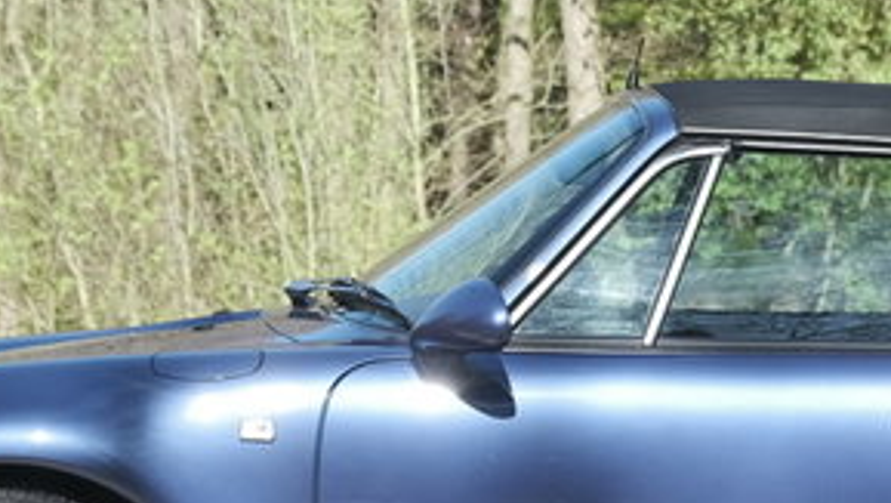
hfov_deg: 7.6
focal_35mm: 282
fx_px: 6667
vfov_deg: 4.3
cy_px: 397
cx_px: 746
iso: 160
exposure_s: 1/250
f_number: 5
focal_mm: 50.5
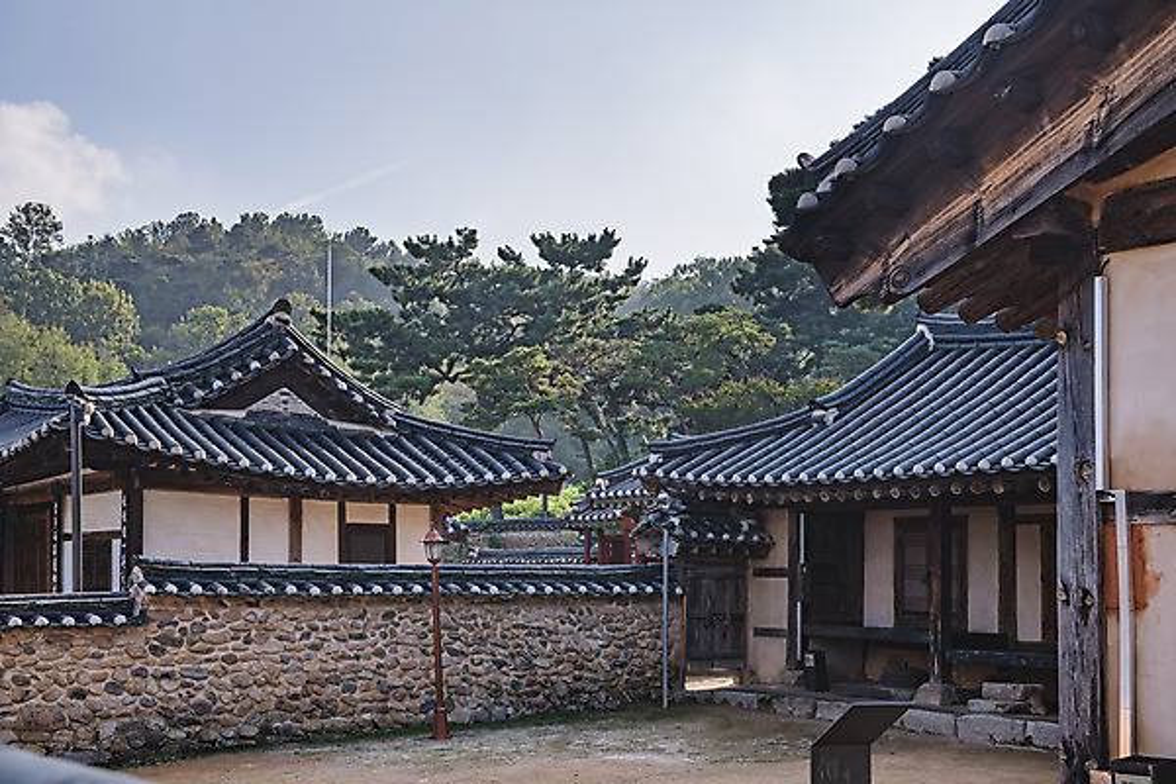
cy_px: 392
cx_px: 588
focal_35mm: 48
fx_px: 1568
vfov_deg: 28.1
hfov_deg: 41.1
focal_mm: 48
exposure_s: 1/1250
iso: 100
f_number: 5.6
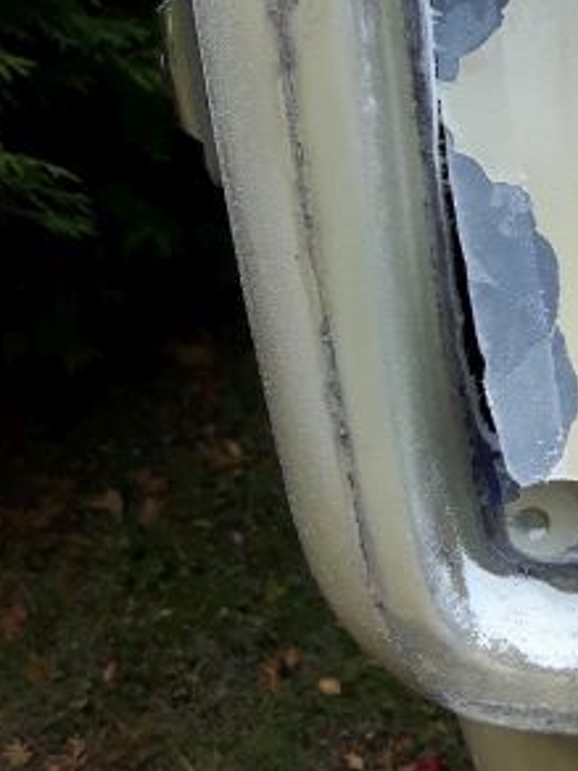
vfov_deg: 22.9
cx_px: 773
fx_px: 1892
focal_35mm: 85
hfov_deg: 16.3
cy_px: 269
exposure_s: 1/127
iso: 40
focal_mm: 3.7
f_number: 1.9
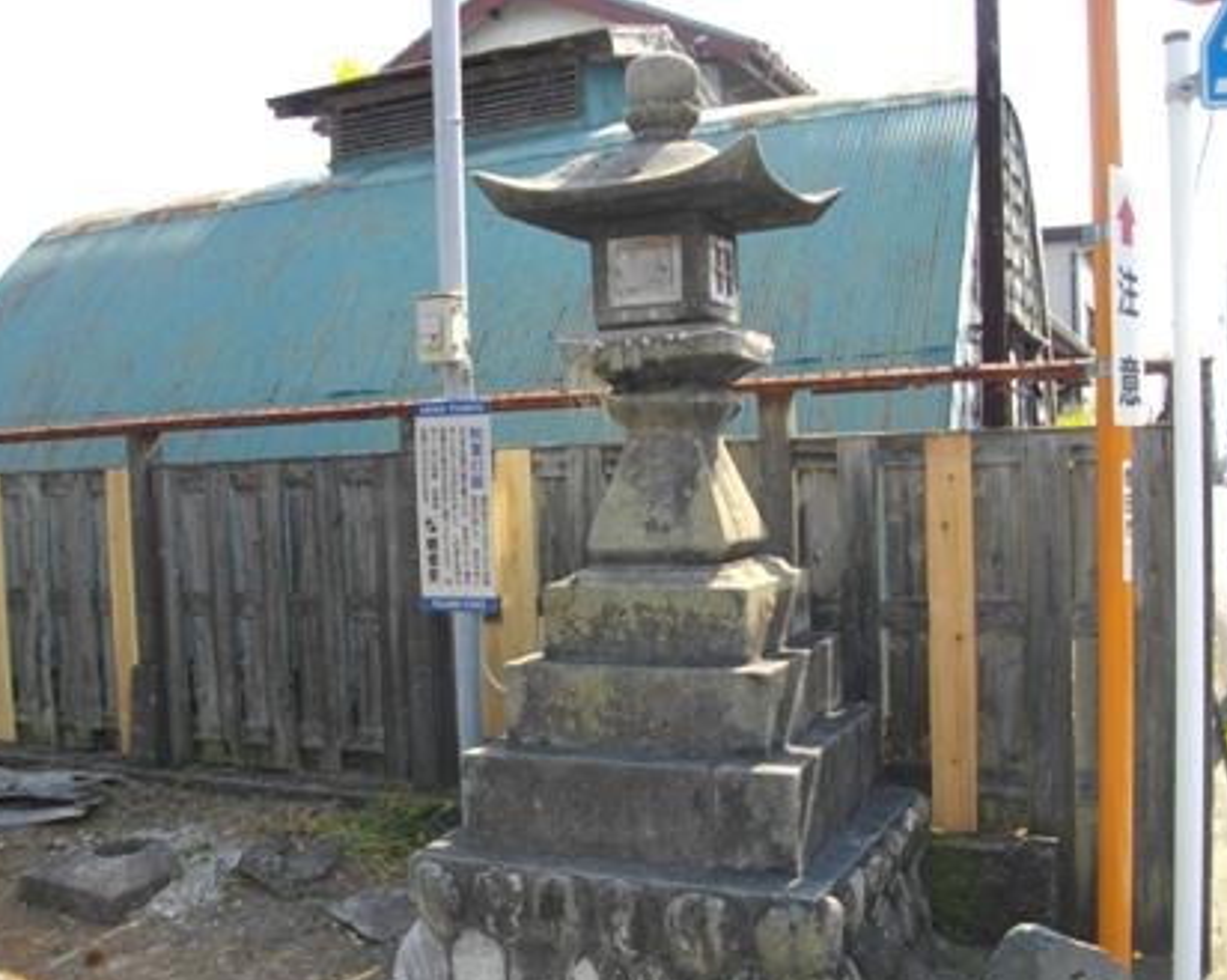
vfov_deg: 43.3
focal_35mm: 34
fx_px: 1234
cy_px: 497
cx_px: 646
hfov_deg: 52.9
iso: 100
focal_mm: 5.7
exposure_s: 1/320
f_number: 2.9
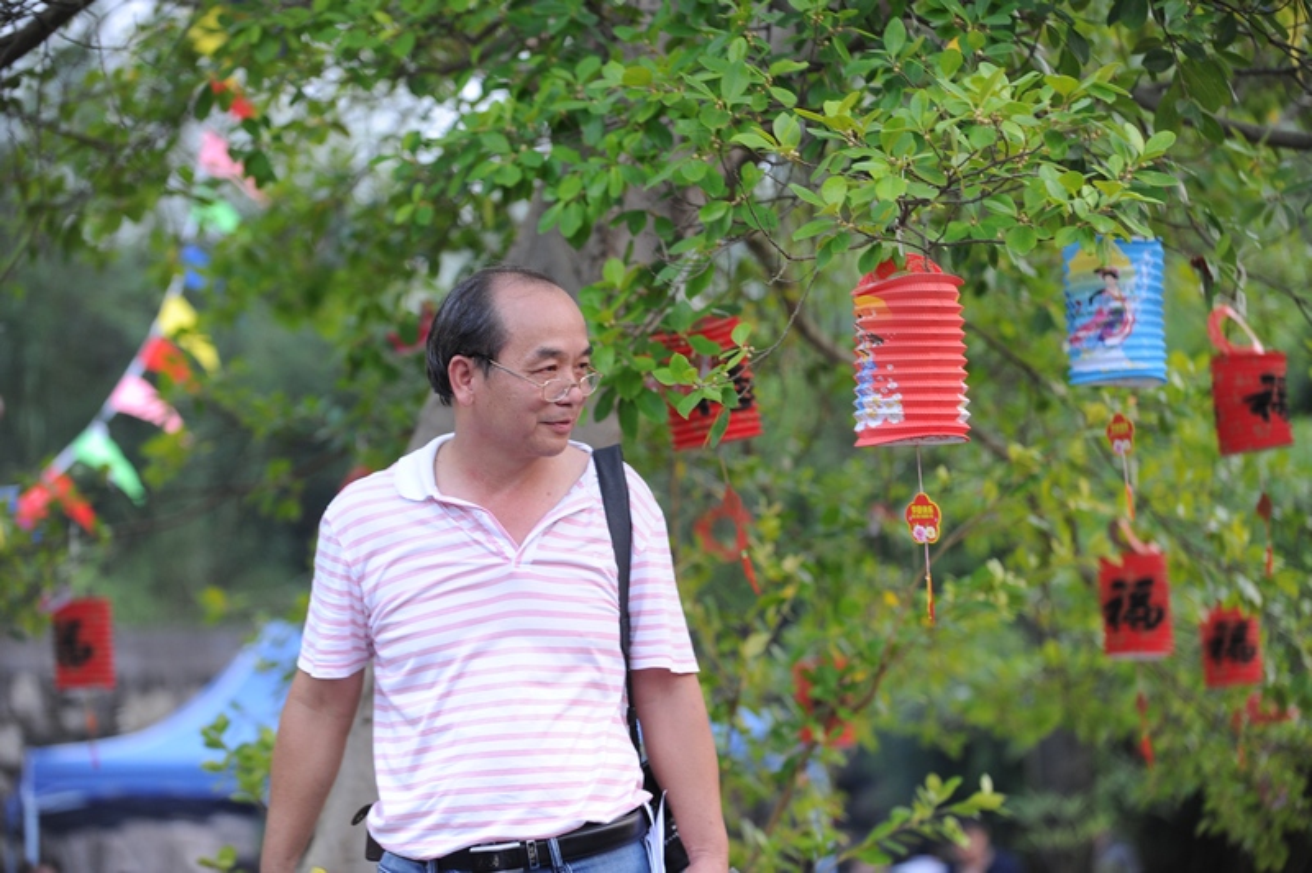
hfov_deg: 19.5
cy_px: 436
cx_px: 656
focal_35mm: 105
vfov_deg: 13.0
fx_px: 3823
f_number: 2.8
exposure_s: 1/125
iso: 800
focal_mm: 105
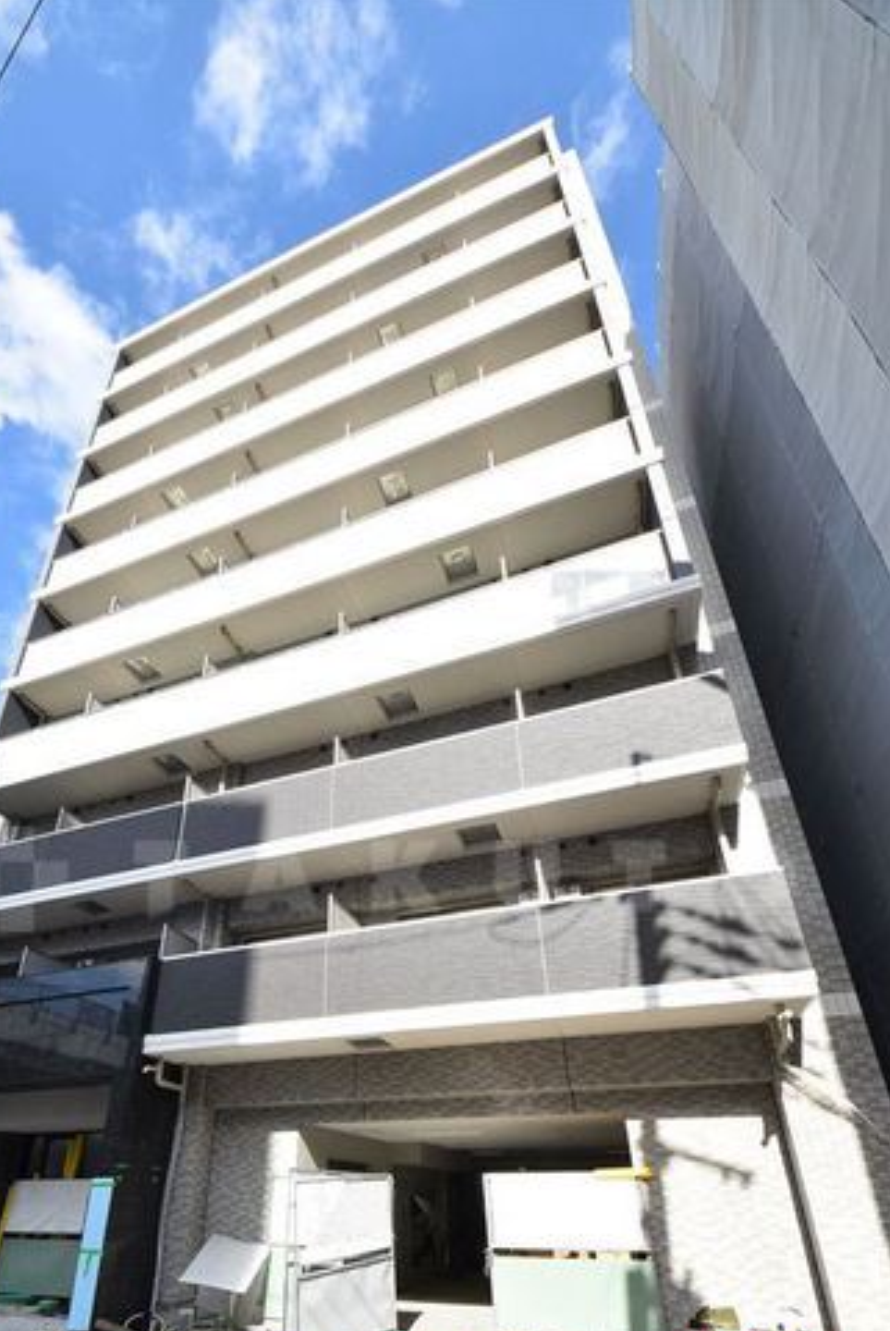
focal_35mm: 16
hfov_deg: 73.4
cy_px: 879
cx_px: 380
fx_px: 592
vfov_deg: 93.4
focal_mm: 8
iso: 100
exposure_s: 1/80
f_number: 9
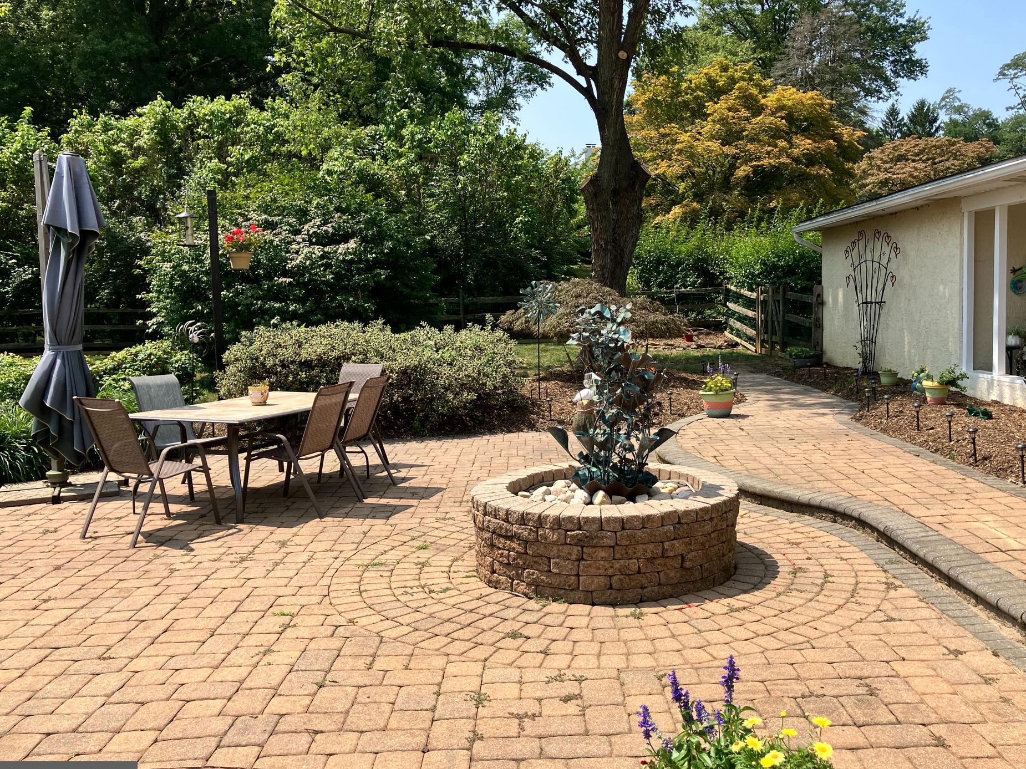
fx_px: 919
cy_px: 381
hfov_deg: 58.2
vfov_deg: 45.4
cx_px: 567
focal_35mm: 31
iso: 32
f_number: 1.8
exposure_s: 1/1245
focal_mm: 3.99
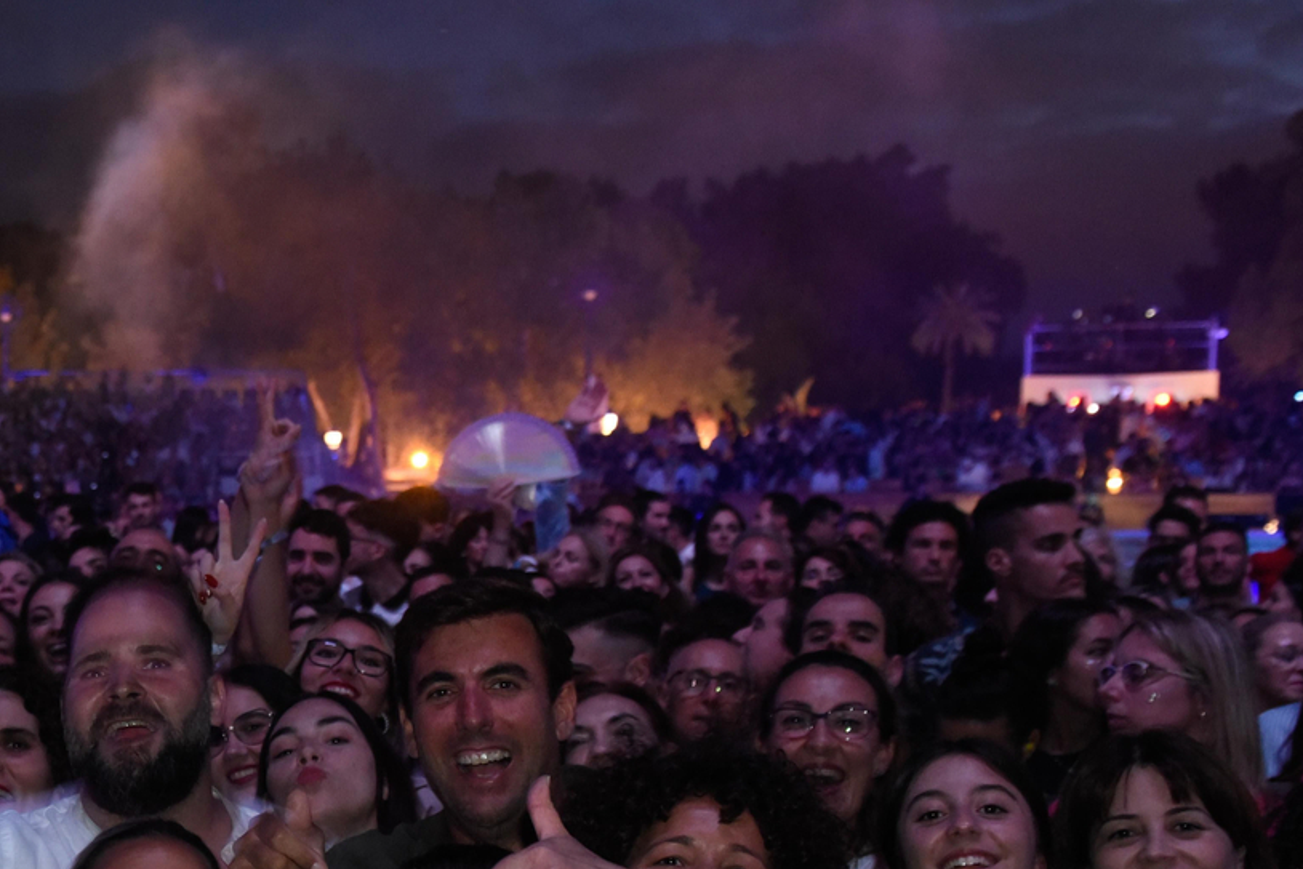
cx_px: 142
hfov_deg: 33.3
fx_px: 2063
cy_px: 752
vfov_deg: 23.3
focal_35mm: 57
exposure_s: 1/25
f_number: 4
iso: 4000
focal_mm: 29
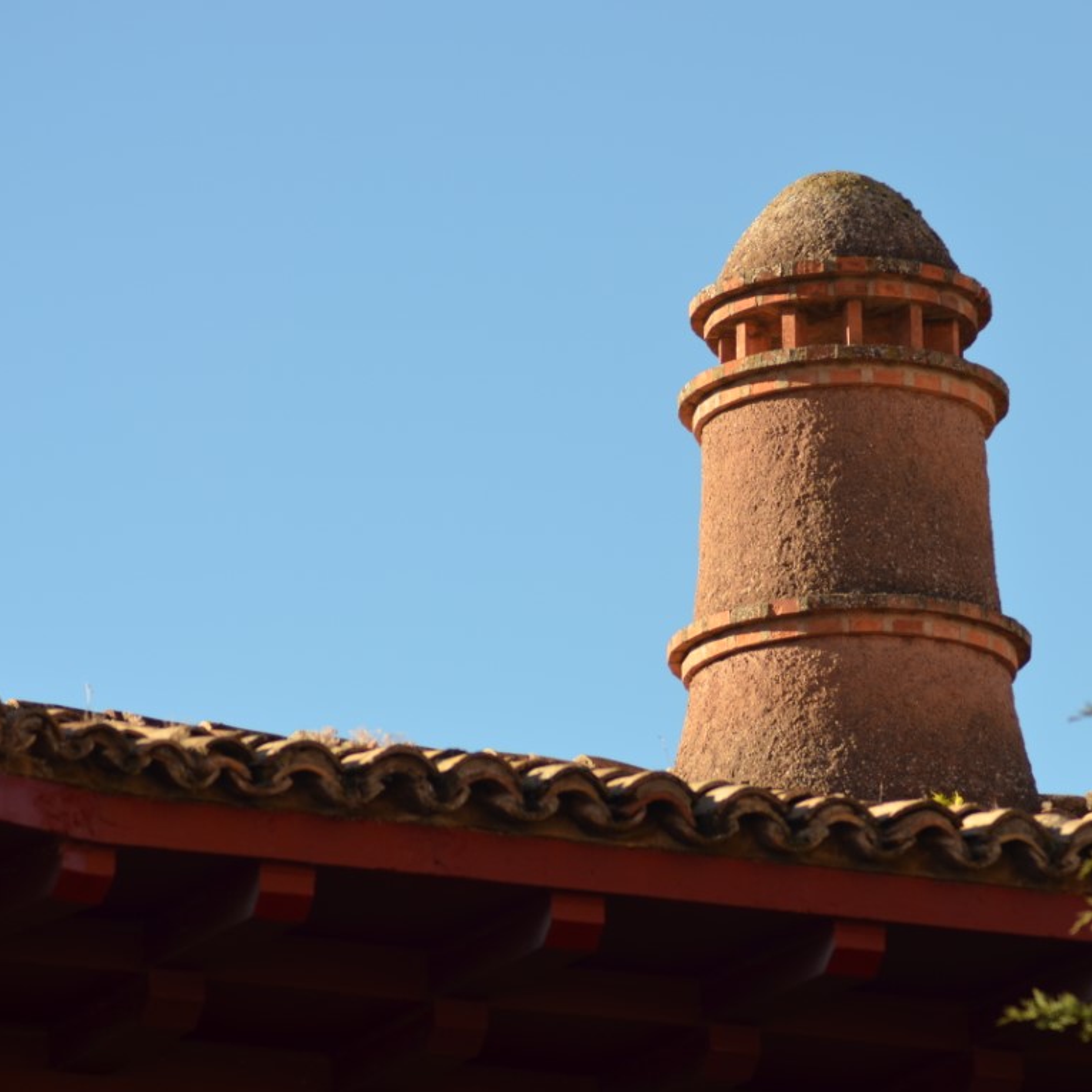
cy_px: 547
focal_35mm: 203
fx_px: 7232
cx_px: 757
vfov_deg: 8.6
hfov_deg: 8.6
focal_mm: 105
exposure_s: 1/500
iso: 200
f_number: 5.6
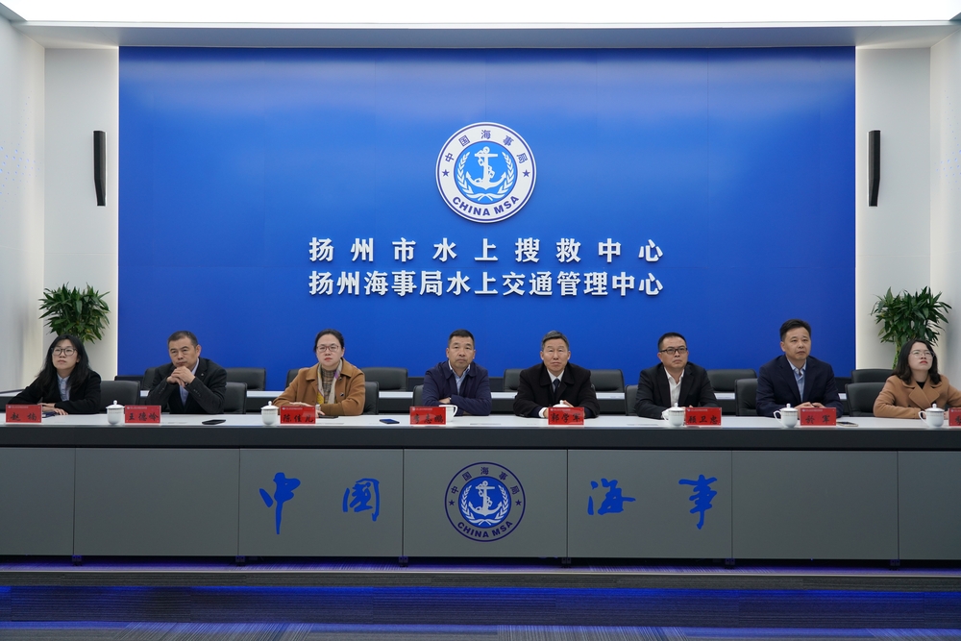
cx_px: 480
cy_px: 320
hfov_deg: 63.7
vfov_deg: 45.0
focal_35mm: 29
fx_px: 774
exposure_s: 1/160
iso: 800
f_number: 4
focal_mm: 29
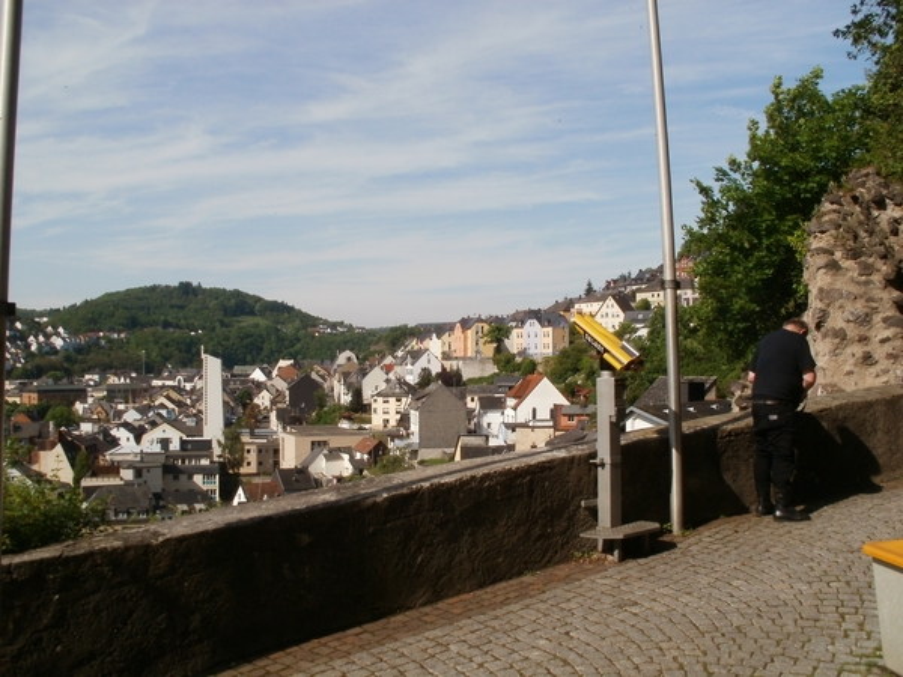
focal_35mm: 36
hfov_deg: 51.4
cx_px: 452
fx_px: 939
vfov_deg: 39.7
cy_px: 338
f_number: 5.6
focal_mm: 6.3
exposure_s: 1/640
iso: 100
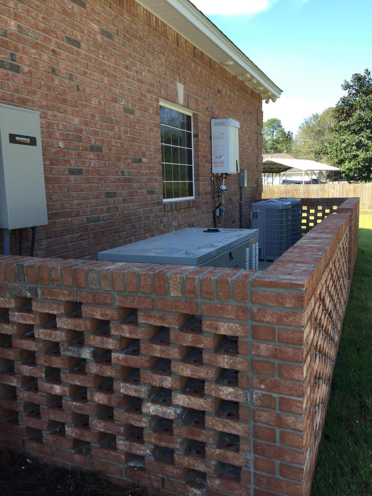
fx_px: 416
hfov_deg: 48.2
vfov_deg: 61.7
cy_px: 248
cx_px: 186
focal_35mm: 29
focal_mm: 4.15
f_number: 2.2
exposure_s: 1/412
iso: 32
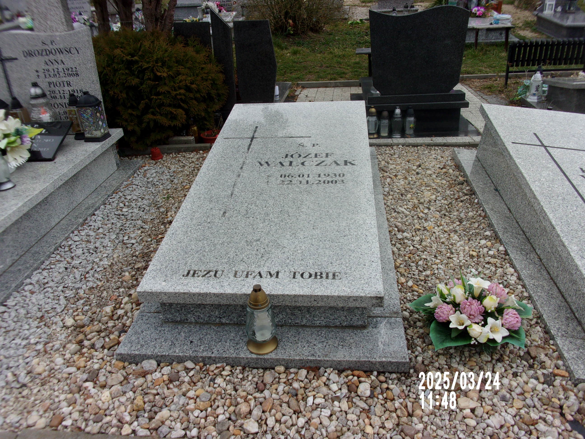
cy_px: 220
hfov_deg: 63.4
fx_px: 473
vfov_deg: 49.7
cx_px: 292
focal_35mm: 28
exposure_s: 1/38
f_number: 10.8
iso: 80
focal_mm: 5.1
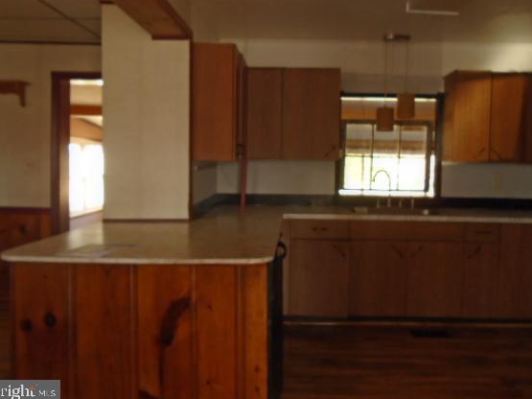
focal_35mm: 30
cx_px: 292
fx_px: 461
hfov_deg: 59.9
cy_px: 175
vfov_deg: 46.7
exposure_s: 1/30
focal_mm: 4.6
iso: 200
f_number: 3.2
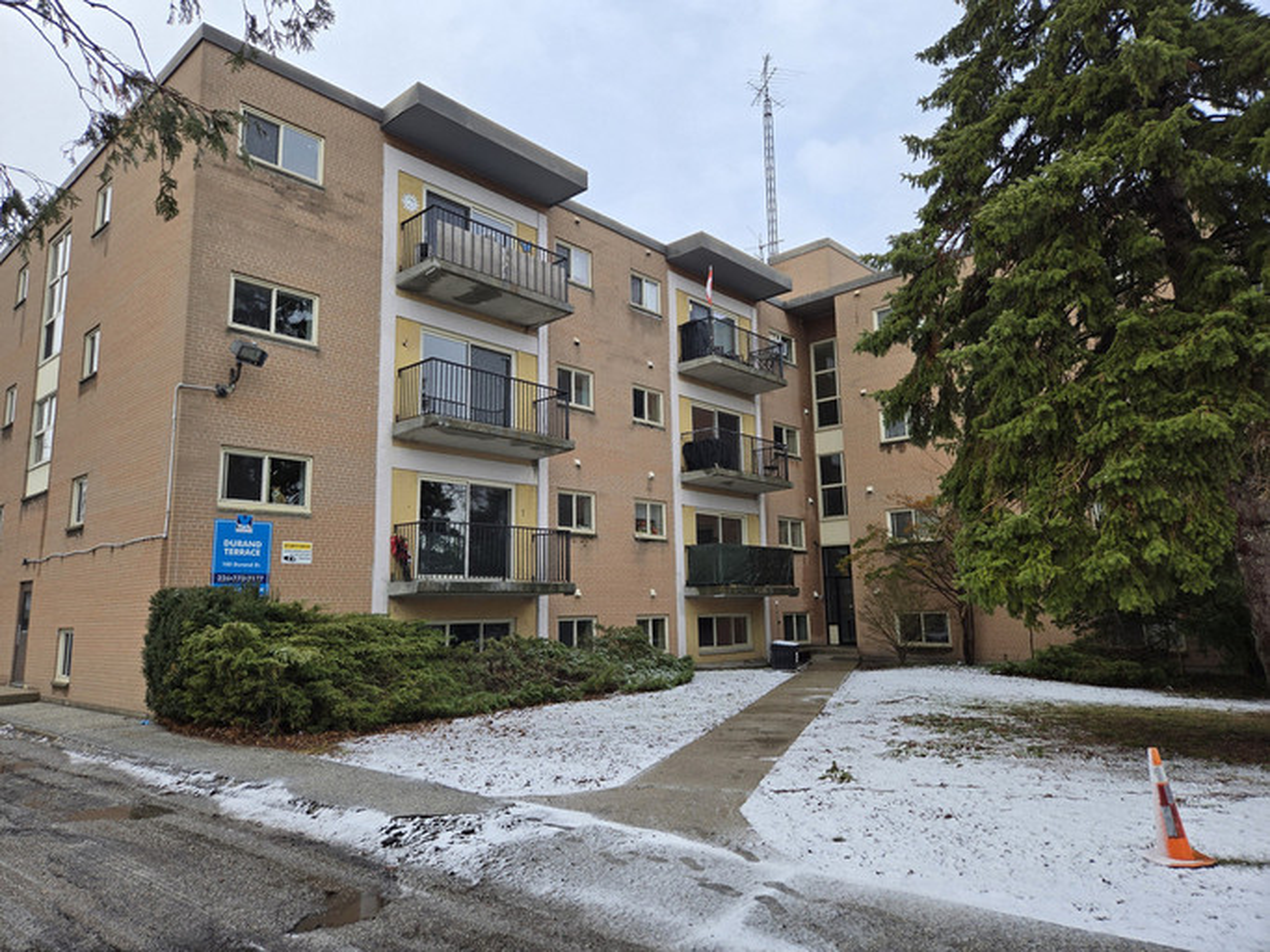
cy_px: 476
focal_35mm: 23
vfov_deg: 58.9
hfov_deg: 73.9
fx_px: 844
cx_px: 635
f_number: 1.8
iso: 25
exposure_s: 1/715
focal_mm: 5.4
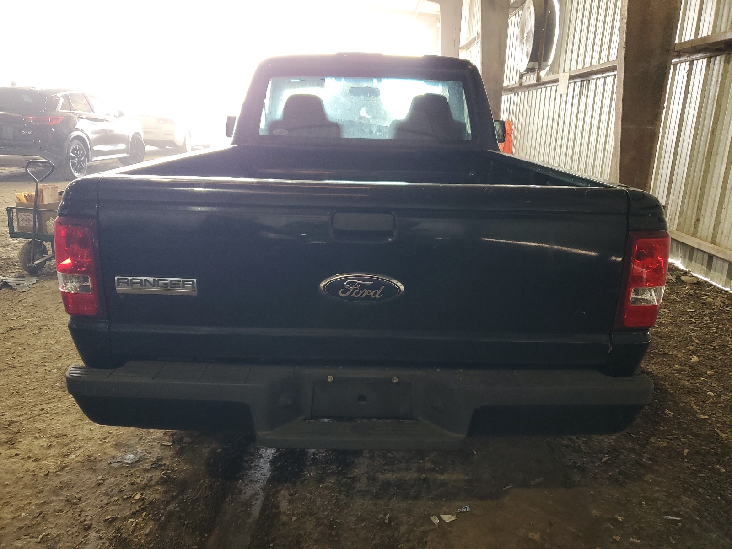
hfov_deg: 67.3
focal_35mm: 26
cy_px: 274
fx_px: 550
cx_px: 366
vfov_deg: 53.1
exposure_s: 1/60.2
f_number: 1.5
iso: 125
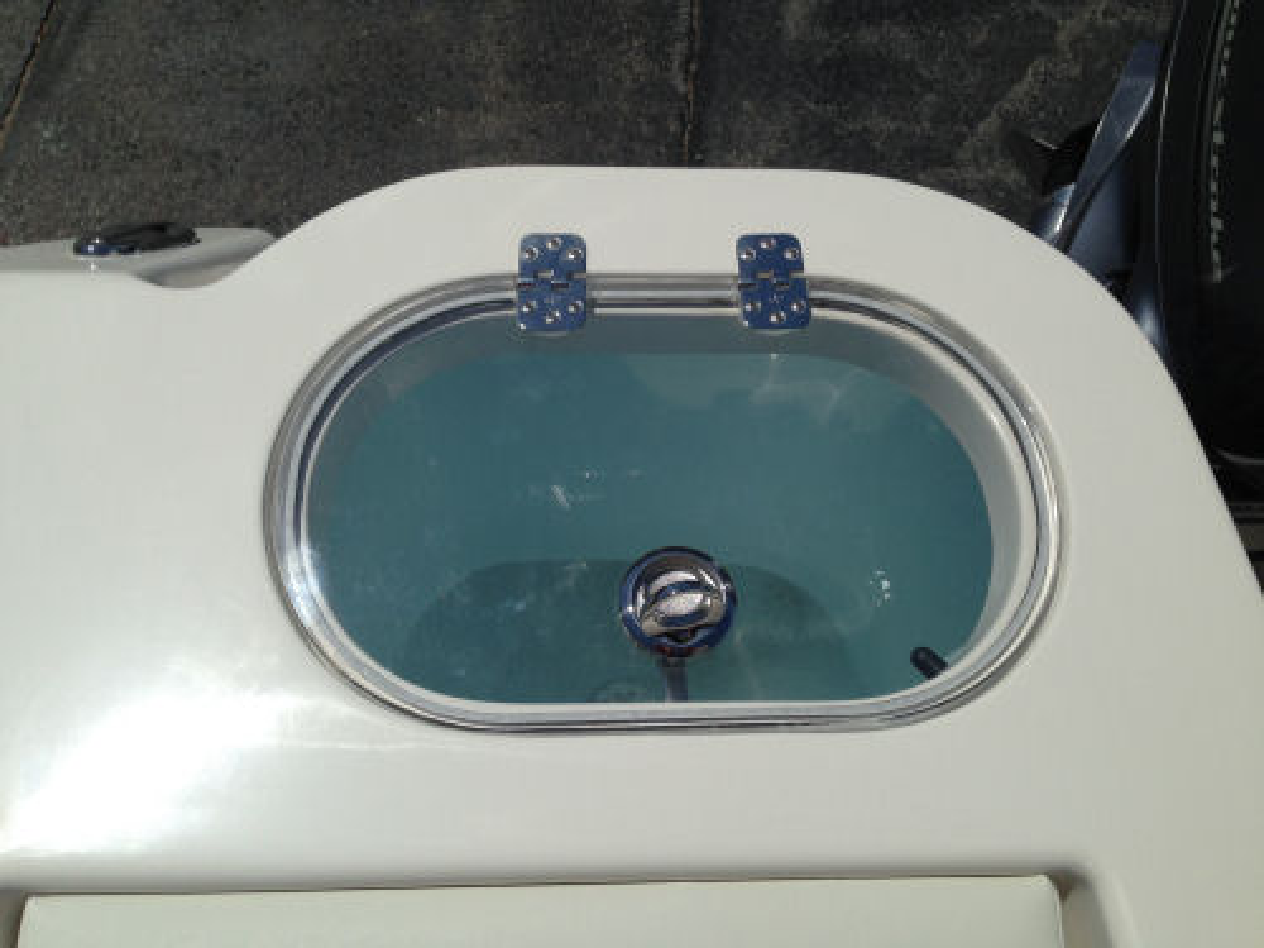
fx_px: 1205
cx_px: 632
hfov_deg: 55.4
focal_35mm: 33
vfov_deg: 42.9
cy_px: 474
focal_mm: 4.12
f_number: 2.4
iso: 50
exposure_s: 1/5435
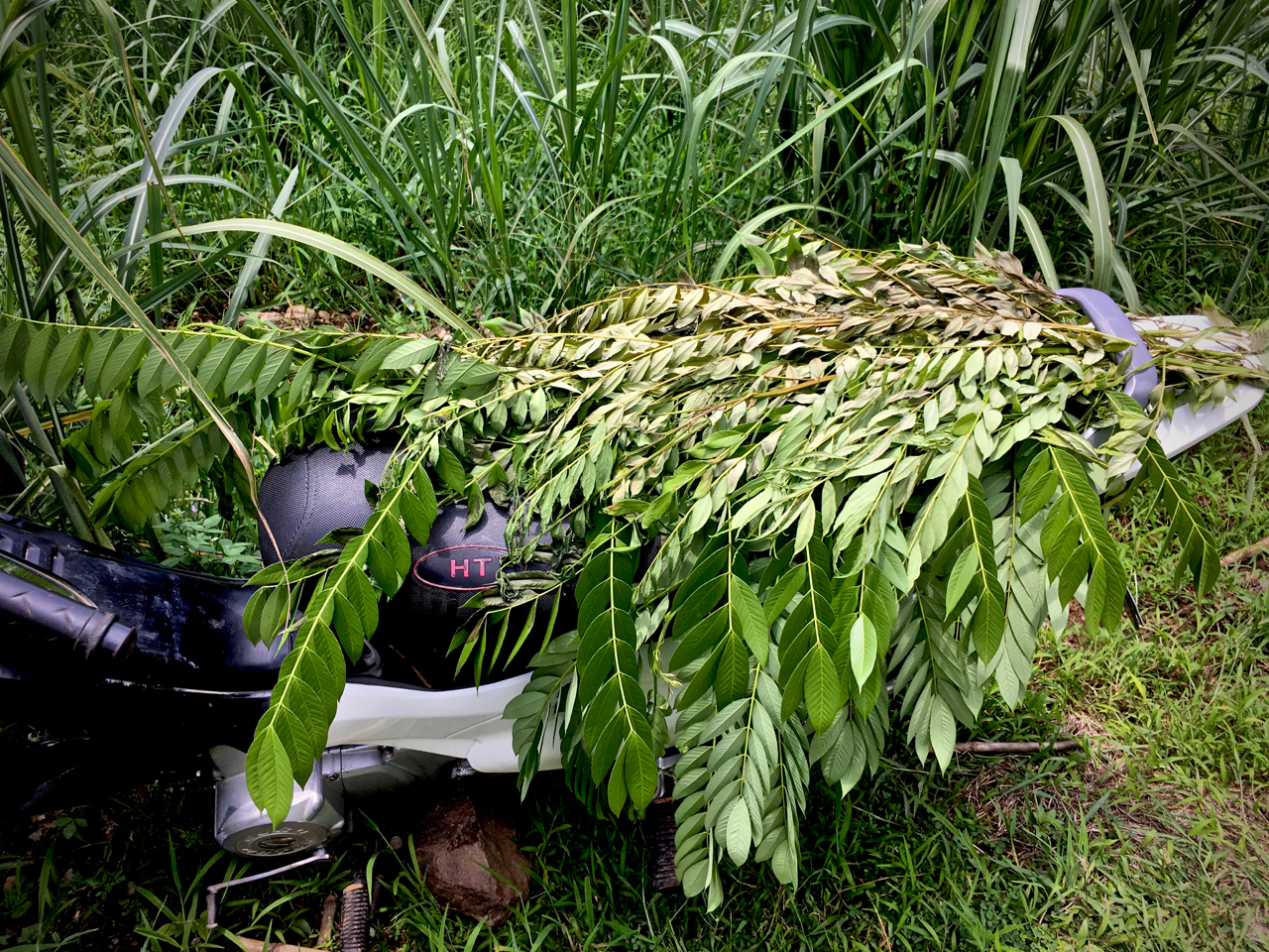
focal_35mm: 29
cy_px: 476
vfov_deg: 48.2
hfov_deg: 61.7
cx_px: 634
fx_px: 1063
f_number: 2.2
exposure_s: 1/411
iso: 25
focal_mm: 4.15
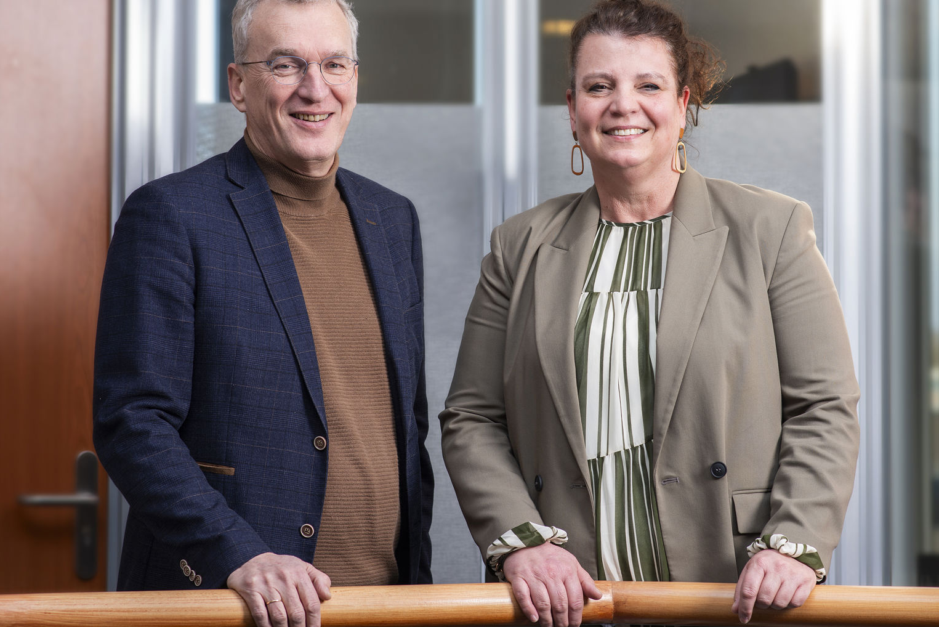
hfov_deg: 19.1
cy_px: 247
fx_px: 2792
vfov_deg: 12.8
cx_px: 502
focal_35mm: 107
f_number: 5.6
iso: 200
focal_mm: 85
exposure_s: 1/125
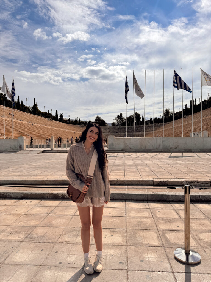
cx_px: 106
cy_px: 141
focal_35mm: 24
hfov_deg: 56.8
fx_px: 195
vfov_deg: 71.6
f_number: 1.78
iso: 80
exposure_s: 1/20000
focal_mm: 6.76
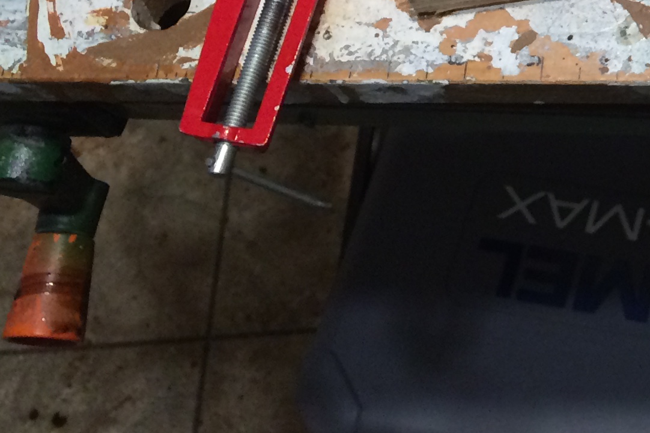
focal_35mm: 91
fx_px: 1643
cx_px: 894
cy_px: -173
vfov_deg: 14.2
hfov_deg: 20.1
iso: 100
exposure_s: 1/30
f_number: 2.2
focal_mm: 4.15
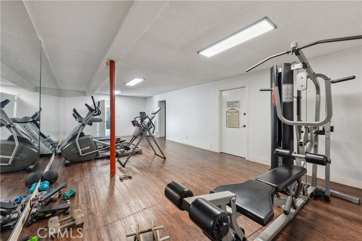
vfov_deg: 81.1
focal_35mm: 14
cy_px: 120
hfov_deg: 104.3
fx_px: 141
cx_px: 181
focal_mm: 14
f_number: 9
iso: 100
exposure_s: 1/5
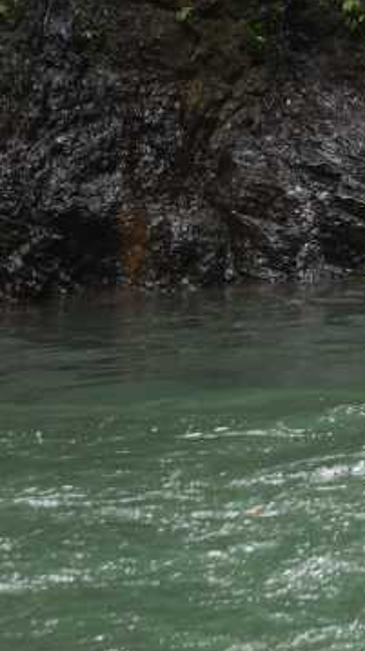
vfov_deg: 11.9
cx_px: 1183
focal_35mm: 173
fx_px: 2981
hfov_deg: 6.3
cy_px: -323
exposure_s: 1/250
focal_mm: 35
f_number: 3.5
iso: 640
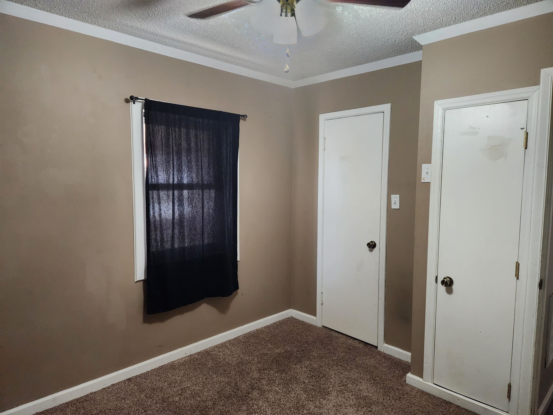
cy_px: 208
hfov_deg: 73.9
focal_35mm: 23
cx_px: 276
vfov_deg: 58.9
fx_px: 367
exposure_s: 1/120
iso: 1000
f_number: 1.8
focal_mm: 5.4
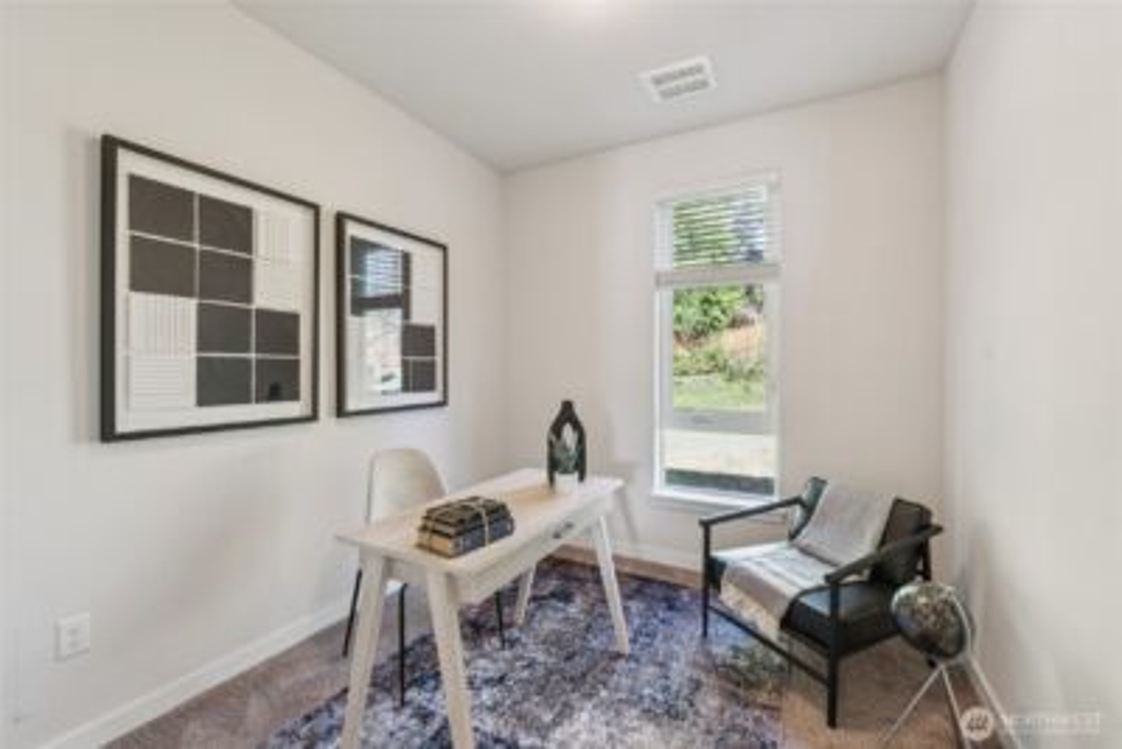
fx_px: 468
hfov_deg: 100.4
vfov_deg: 77.4
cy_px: 374
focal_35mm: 15
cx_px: 561
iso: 250
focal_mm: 10
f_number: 9
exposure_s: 1/2.5
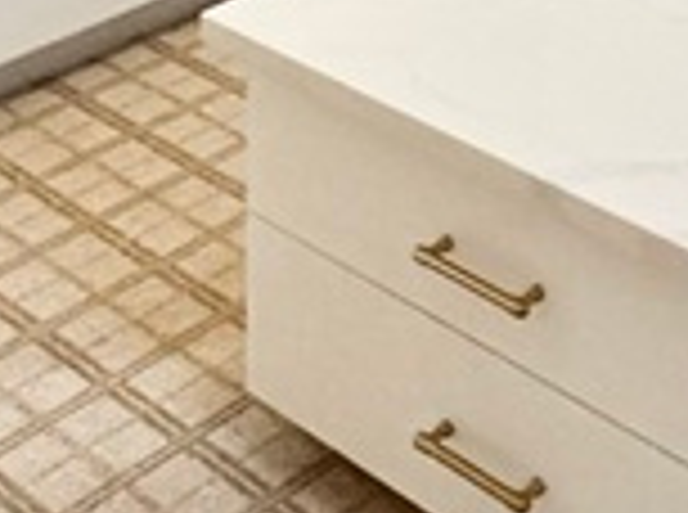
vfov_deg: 11.3
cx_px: 980
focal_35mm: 94
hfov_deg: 18.8
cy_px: -918
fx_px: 1864
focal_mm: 2.22
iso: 320
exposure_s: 1/60
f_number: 2.2
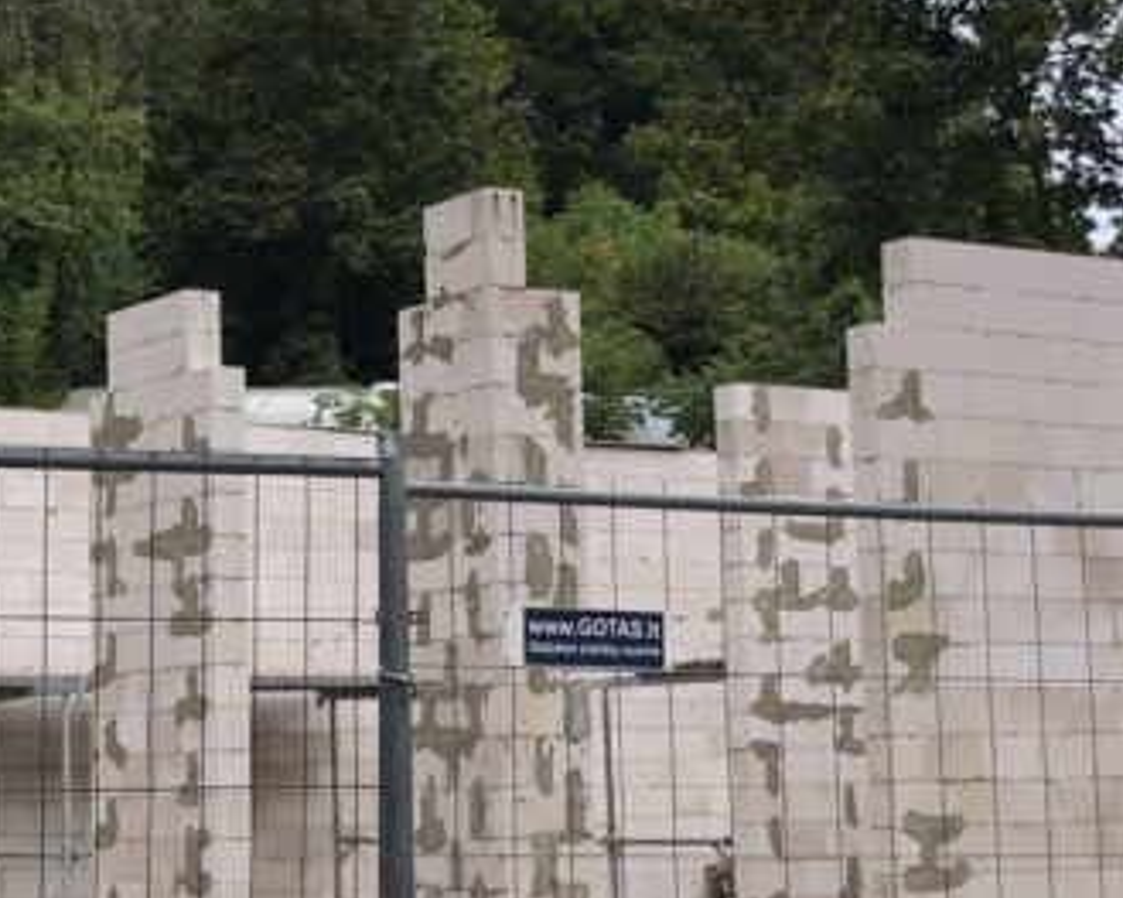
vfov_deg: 18.1
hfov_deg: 22.4
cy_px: 475
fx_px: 2824
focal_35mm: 85
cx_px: 416
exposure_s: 1/774
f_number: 1.8
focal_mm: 4
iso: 20
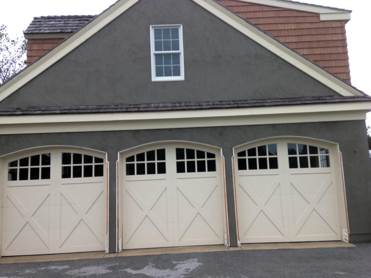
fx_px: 354
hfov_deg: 55.4
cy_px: 139
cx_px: 186
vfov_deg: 42.9
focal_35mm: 33
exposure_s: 1/142
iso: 50
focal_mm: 4.12
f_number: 2.4
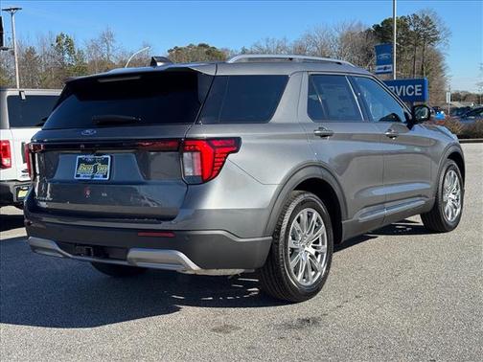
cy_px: 181
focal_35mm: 48
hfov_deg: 39.7
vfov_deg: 30.3
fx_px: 670
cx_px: 242
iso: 64
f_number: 1.78
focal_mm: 6.76
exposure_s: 1/2833
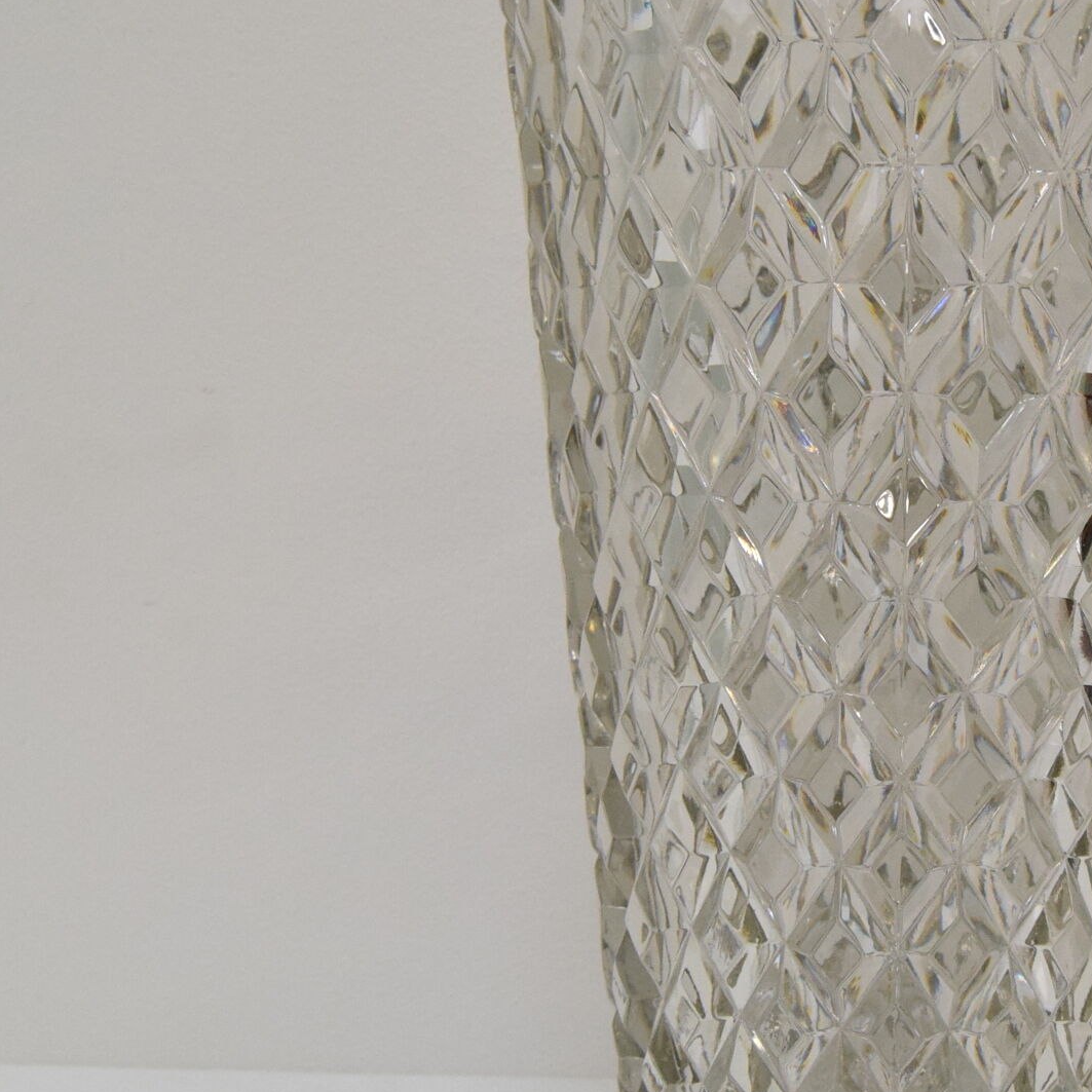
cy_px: 415
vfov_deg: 21.9
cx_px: 894
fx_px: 2820
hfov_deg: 21.6
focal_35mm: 79
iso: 1600
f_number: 7.1
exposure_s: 1/200
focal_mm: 22
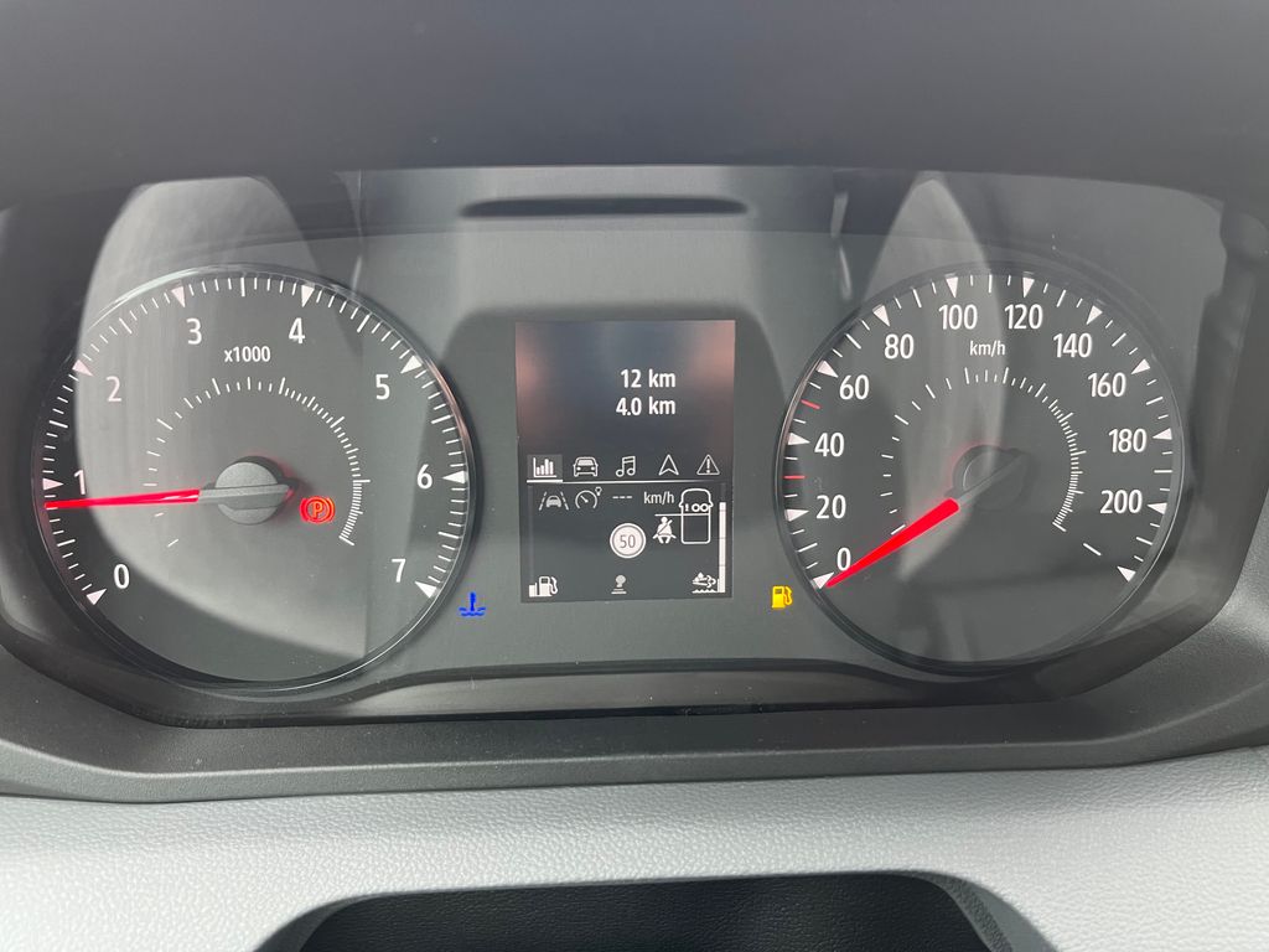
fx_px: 953
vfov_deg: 53.1
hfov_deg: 67.3
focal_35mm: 26
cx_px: 634
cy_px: 476
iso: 125
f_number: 1.6
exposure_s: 1/68
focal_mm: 5.1
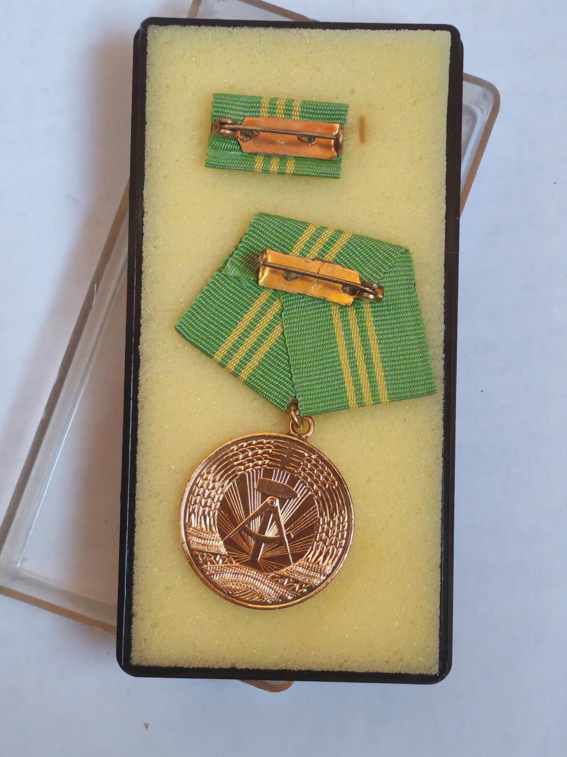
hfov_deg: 21.6
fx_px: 1485
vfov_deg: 28.6
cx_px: 284
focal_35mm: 68
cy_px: 378
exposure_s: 1/60
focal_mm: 5.52
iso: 1000
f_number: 1.95
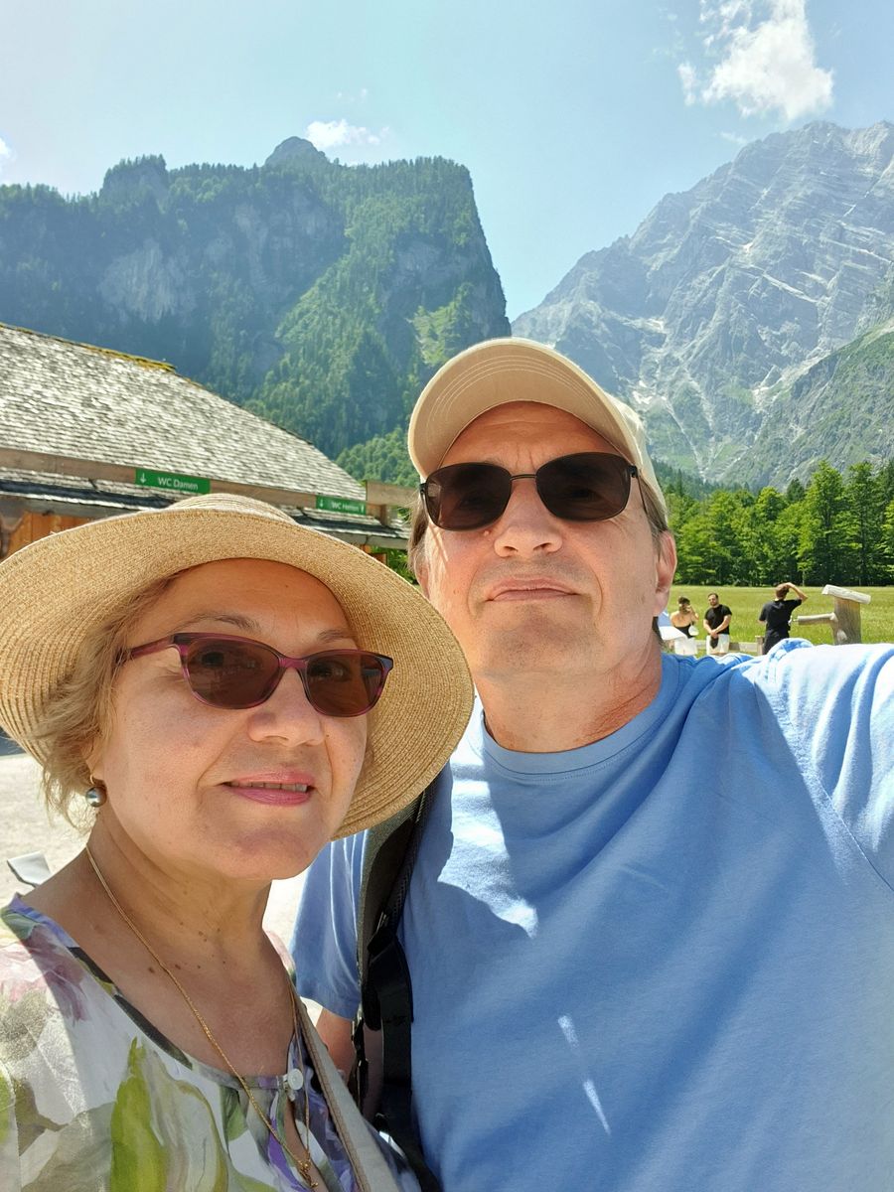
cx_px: 447
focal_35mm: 25
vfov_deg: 69.4
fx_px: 861
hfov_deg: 54.9
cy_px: 596
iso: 50
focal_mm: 3.3
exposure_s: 1/772
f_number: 1.9
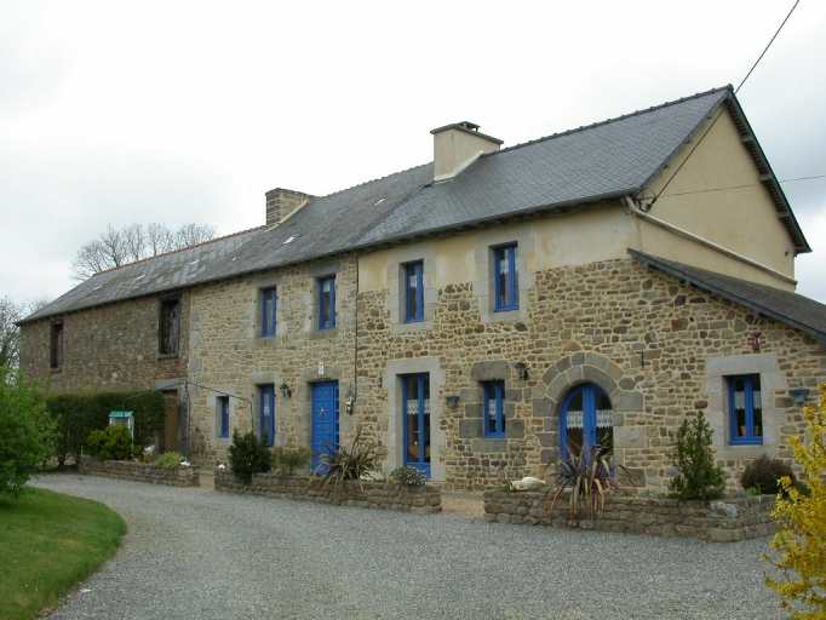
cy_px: 310
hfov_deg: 49.0
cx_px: 413
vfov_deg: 37.7
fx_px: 907
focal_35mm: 38
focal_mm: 7.85
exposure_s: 1/188
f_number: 6
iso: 100
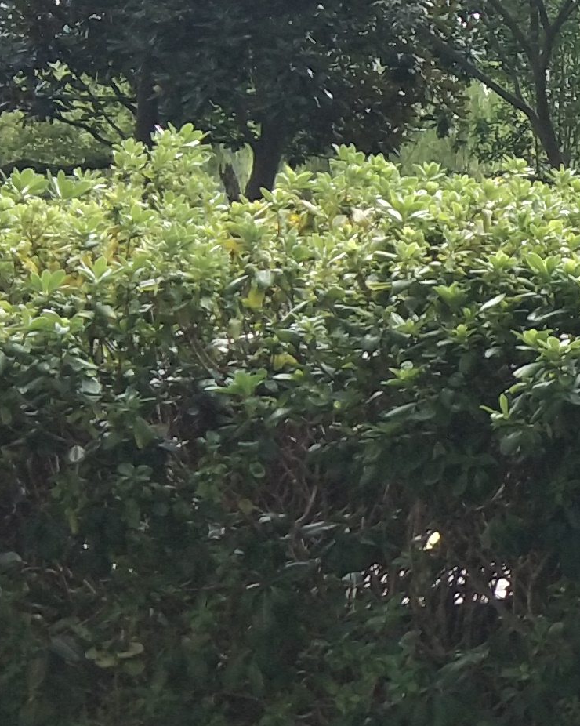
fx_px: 2920
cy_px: 295
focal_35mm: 136
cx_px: 1349
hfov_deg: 10.0
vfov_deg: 14.2
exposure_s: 1/162
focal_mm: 3.69
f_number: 2.2
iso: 50
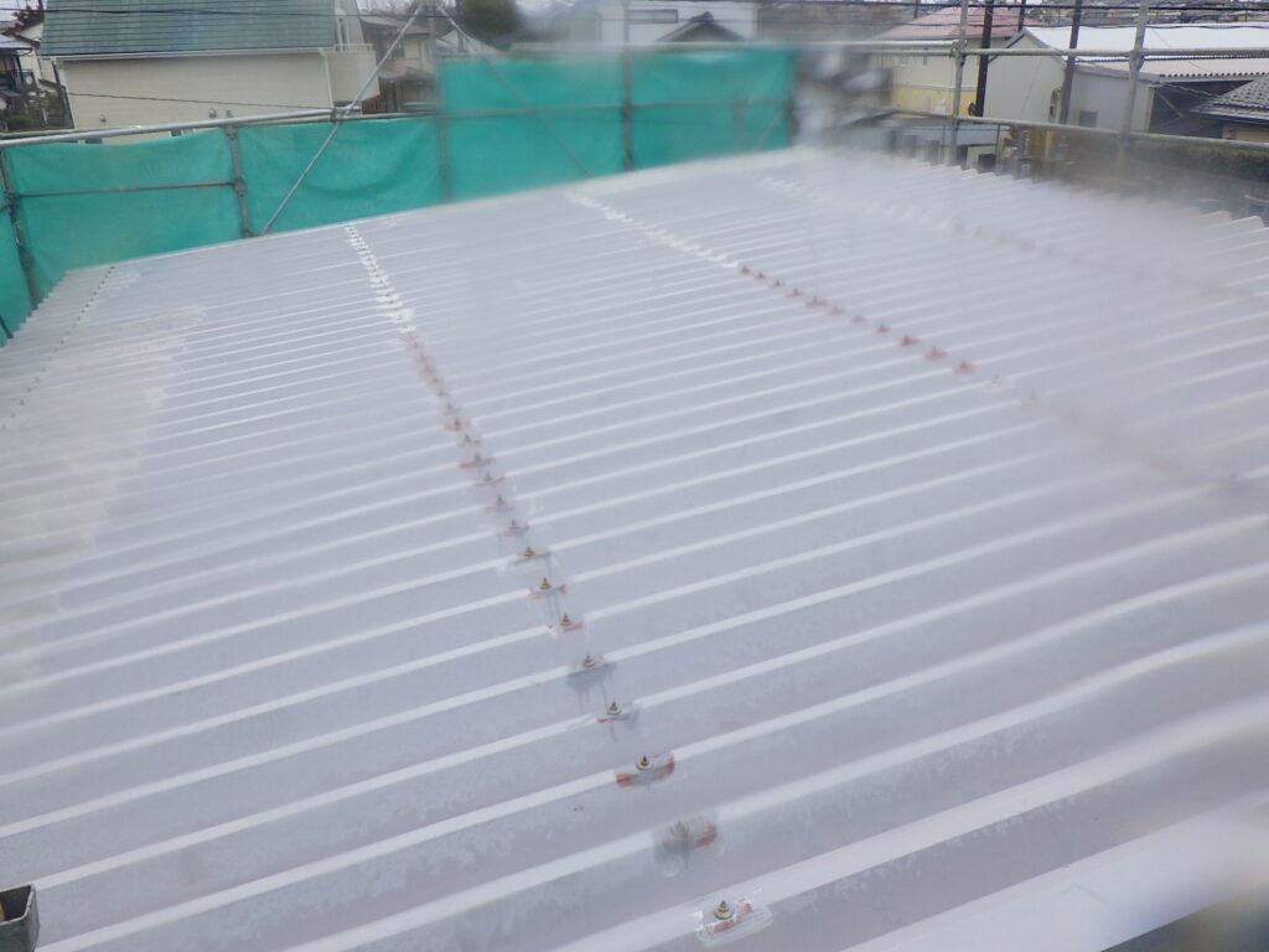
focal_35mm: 28
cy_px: 476
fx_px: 1026
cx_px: 634
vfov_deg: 49.7
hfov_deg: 63.4
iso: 125
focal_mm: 5
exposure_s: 1/200
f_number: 4.2
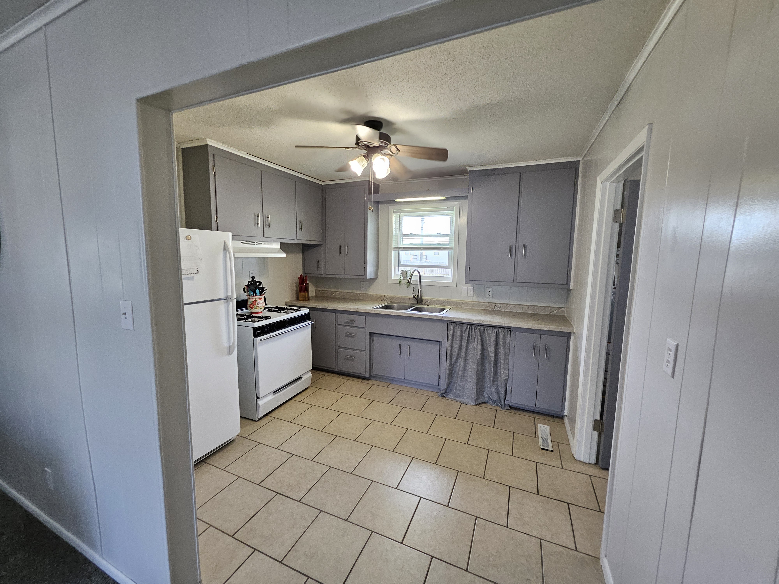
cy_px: 292
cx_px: 390
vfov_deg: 89.9
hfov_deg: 106.2
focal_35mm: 13
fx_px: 293
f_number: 2.2
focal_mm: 1.74
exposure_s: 1/60
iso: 250
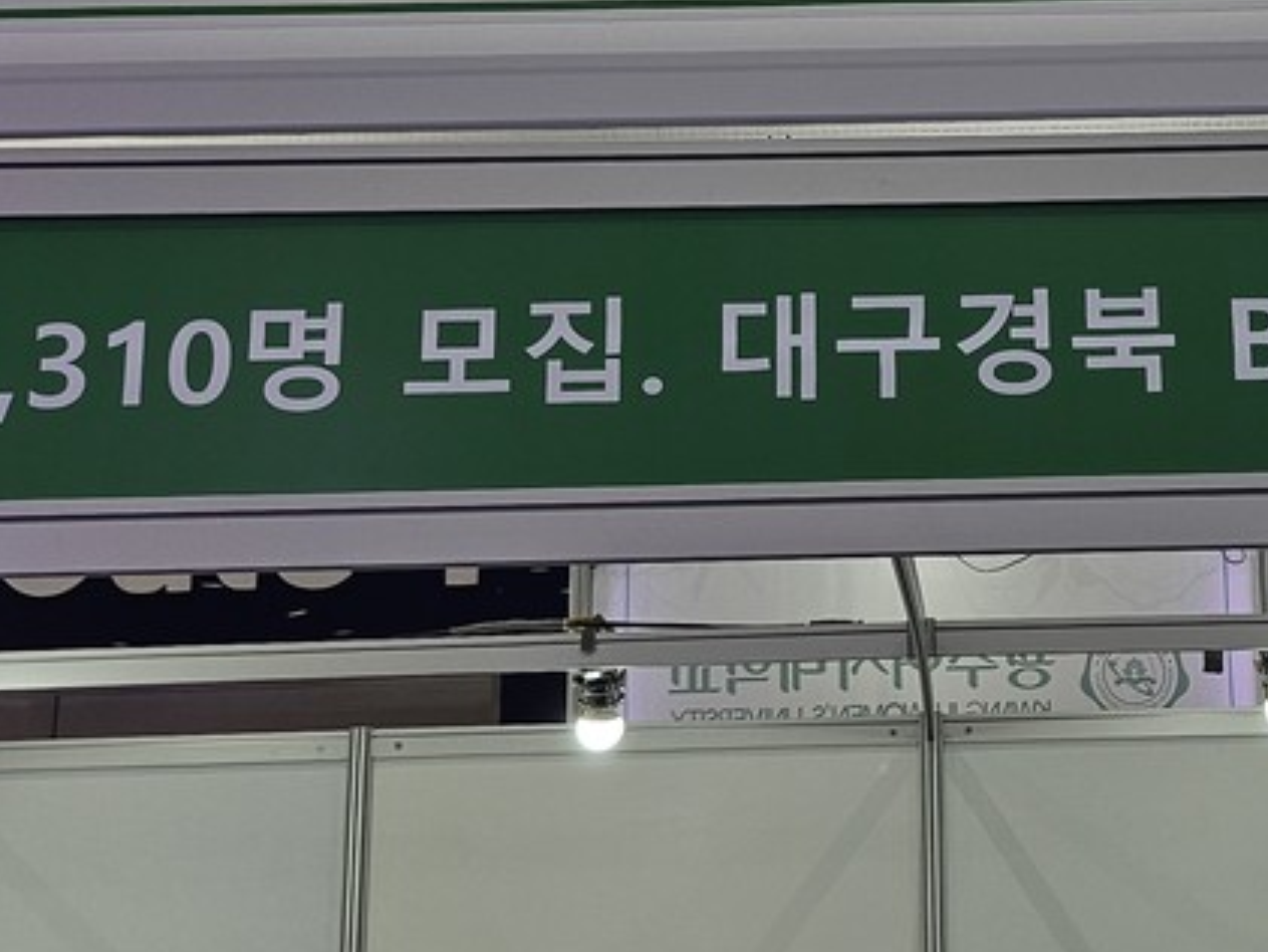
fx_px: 2675
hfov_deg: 26.1
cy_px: 334
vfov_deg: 20.1
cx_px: 1036
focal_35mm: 73
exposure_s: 1/141
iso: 50
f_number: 1.8
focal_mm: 5
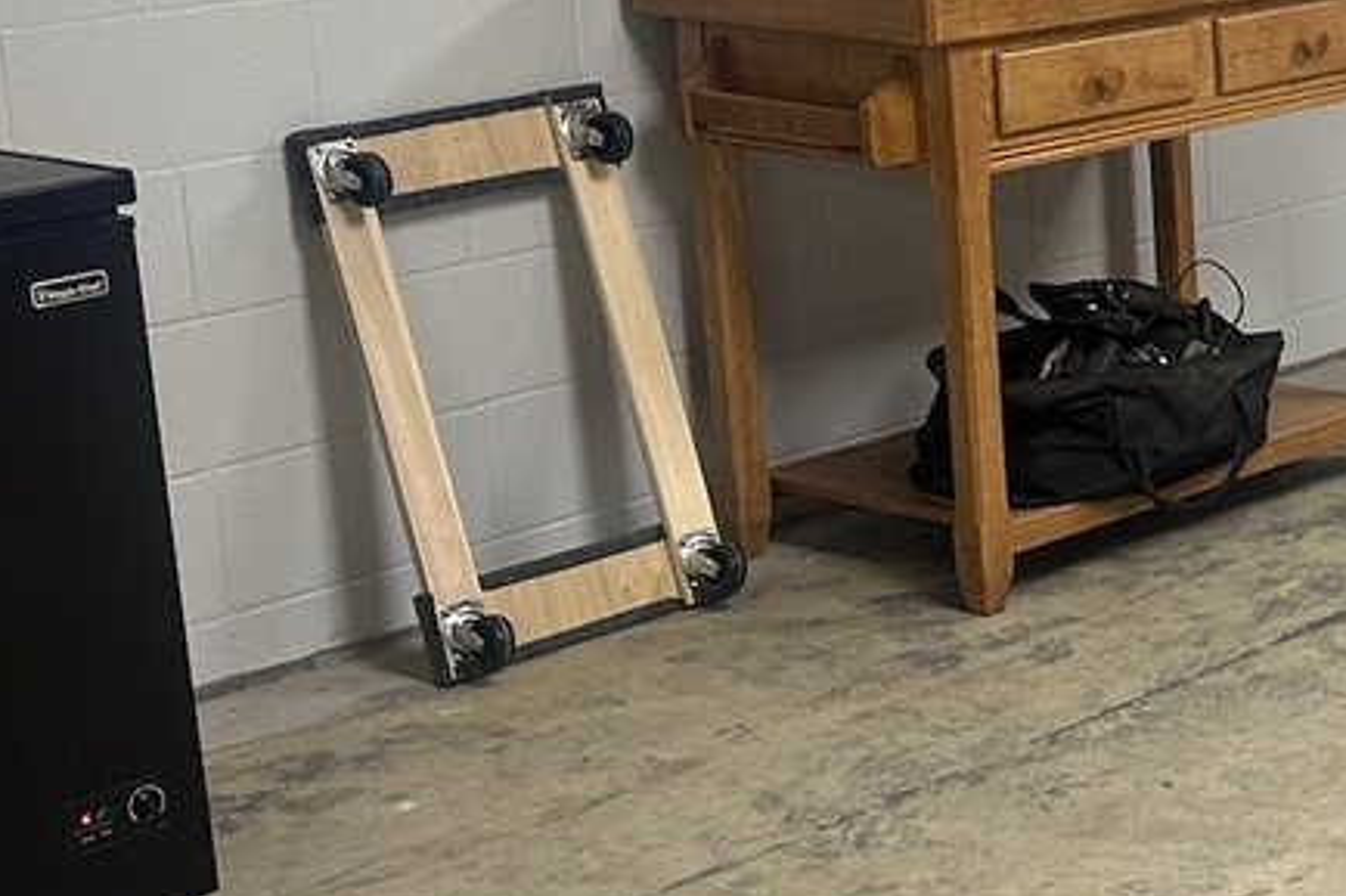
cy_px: 318
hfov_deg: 20.7
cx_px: 1887
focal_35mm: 87
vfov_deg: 15.7
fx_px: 3251
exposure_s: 1/60
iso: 125
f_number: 1.78
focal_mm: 6.86
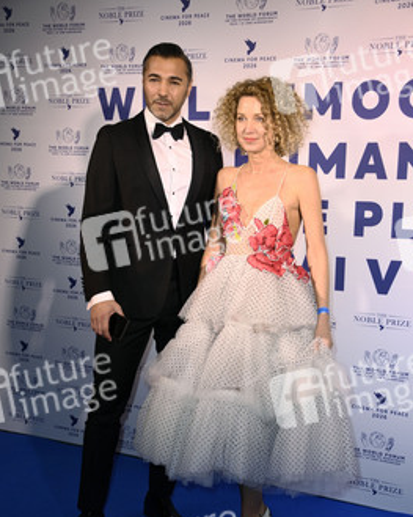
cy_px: 313
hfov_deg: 26.7
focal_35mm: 57
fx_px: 871
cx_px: 207
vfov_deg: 32.9
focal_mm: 50
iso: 1000
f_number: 5.6
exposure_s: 1/250
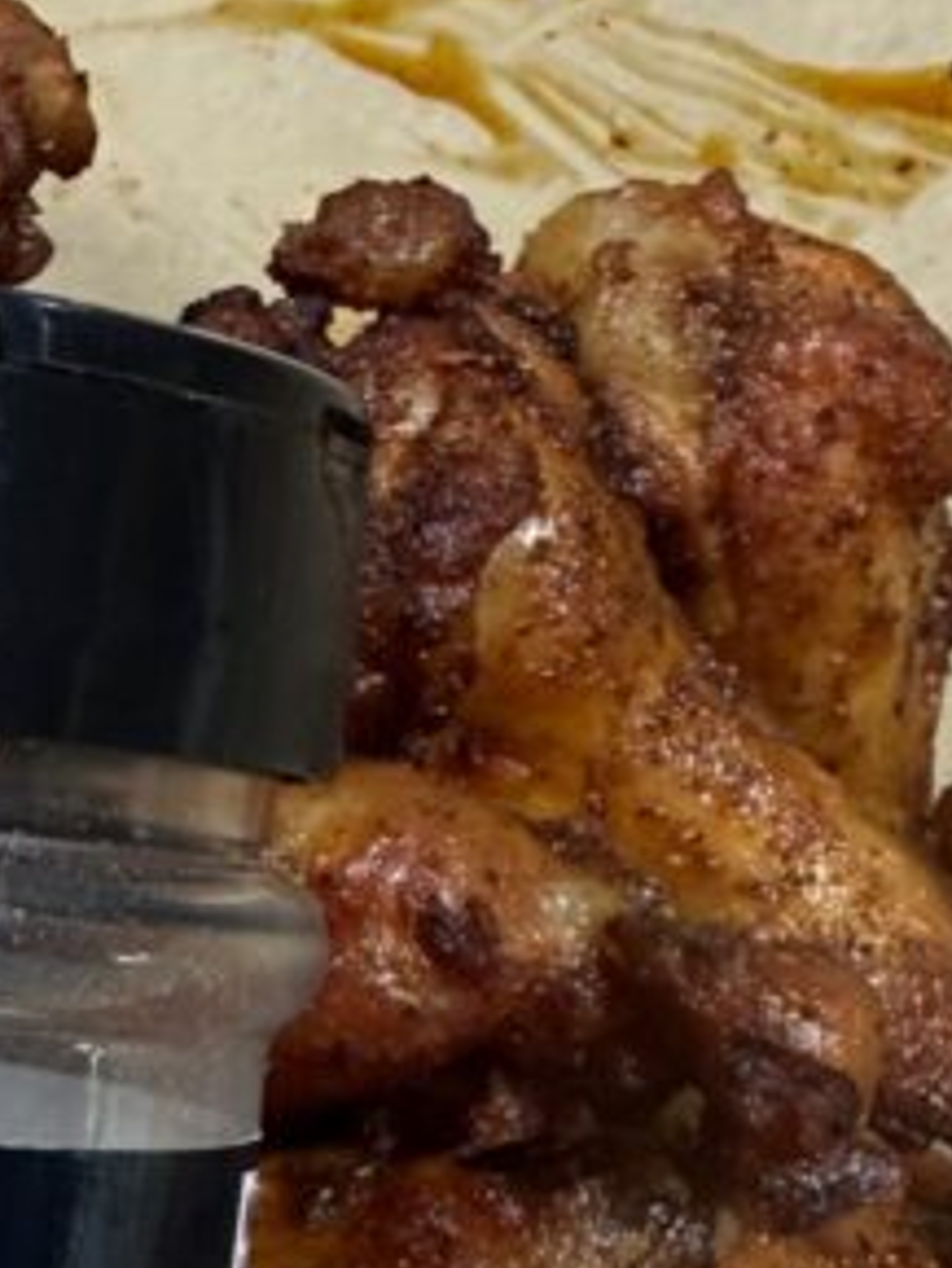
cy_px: 1360
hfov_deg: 16.8
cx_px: -127
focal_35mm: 85
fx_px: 3115
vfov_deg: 21.9
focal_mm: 2.22
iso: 320
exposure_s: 1/60
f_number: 2.2
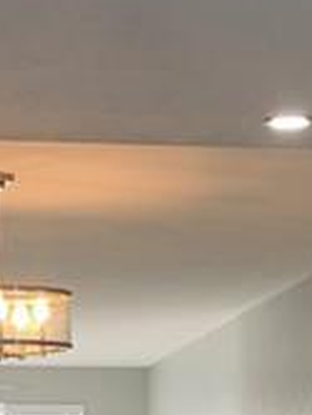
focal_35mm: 121
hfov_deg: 12.2
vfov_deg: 14.4
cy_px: 734
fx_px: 1452
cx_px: 101
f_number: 1.8
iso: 40
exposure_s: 1/120
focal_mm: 4.25
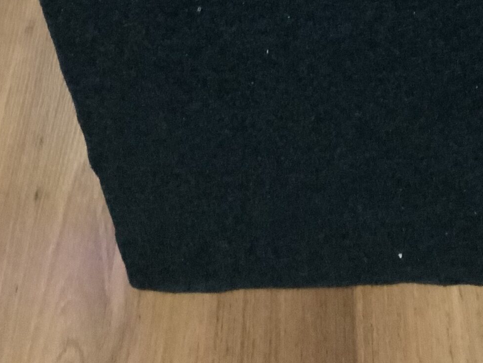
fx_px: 1061
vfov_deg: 18.6
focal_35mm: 76
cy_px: -49
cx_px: 281
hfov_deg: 25.6
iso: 640
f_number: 1.8
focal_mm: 3
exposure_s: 1/17
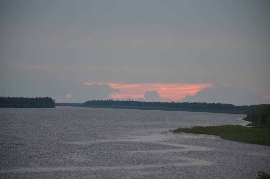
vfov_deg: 6.5
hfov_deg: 9.8
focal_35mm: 210
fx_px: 1572
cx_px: 135
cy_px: 90
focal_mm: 140
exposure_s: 1/125
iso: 400
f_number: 5.6
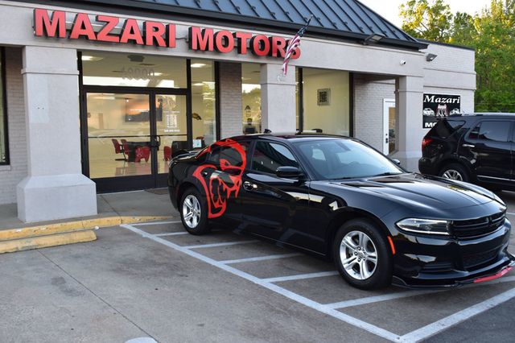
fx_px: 515
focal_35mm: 36
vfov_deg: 36.8
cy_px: 172
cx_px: 258
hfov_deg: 53.2
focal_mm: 24
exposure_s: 1/50
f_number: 8
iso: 400
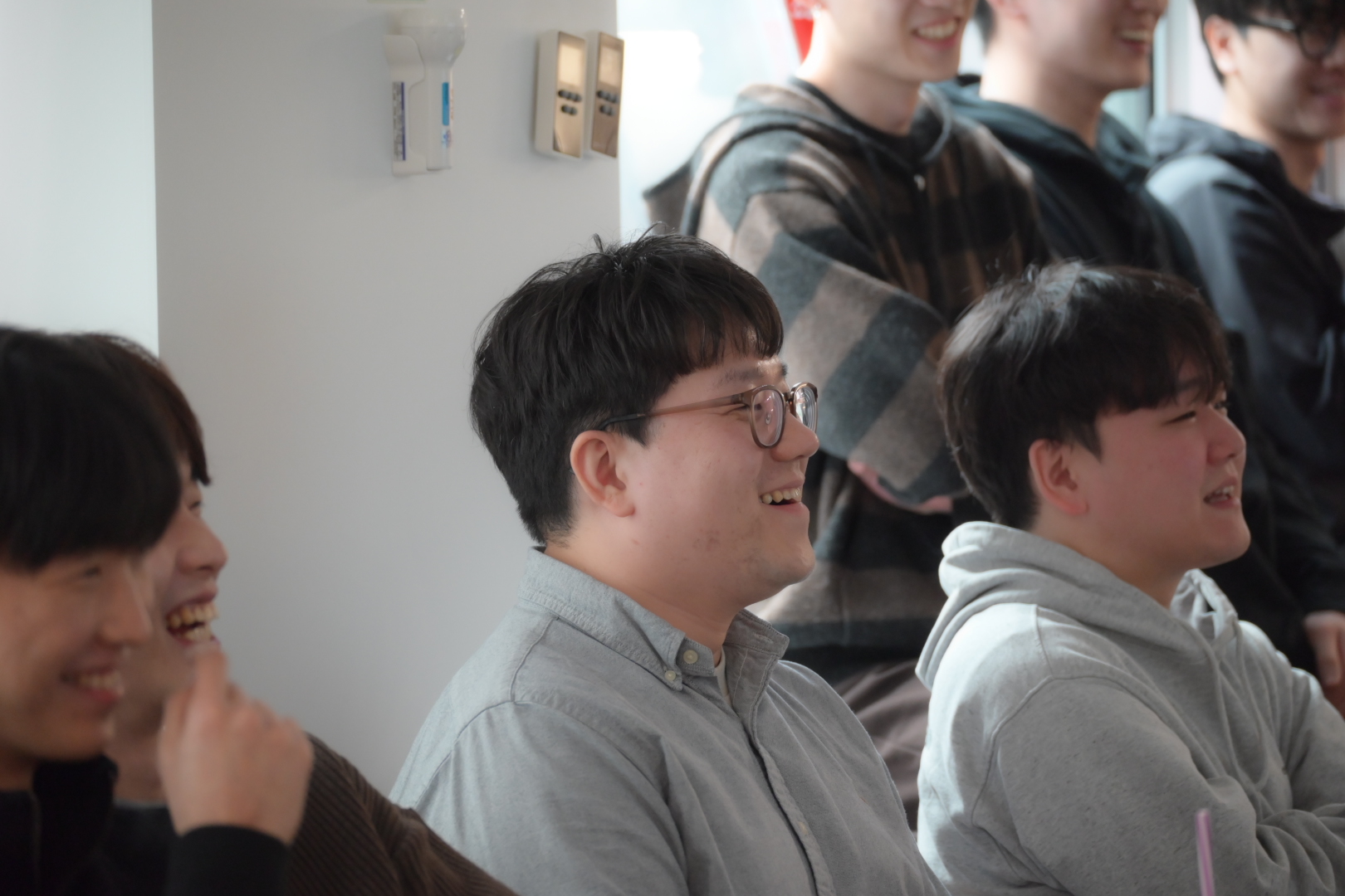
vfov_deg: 8.5
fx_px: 6052
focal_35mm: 162
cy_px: 448
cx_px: 672
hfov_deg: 12.7
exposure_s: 1/80
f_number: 5.3
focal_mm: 162
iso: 3200
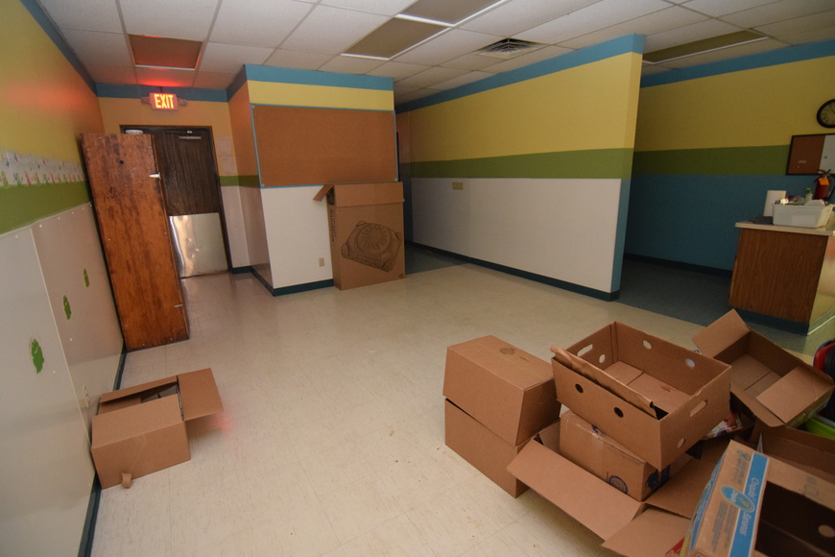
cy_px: 278
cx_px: 418
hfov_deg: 95.0
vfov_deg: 72.1
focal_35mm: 16
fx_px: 383
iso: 3200
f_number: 2.8
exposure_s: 1/60
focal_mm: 11
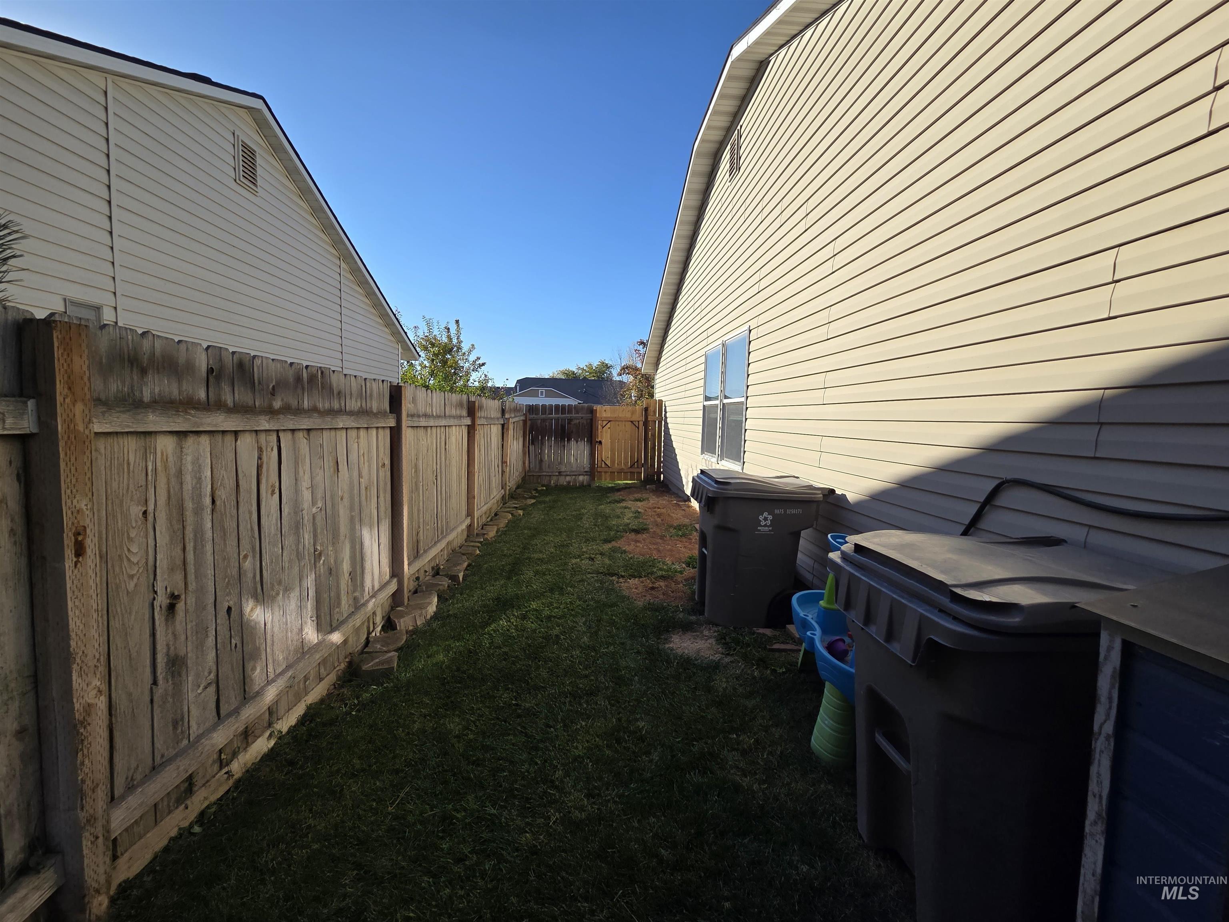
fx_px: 462
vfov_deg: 89.9
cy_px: 461
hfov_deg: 106.2
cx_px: 614
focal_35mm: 13
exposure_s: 1/2000
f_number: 2.2
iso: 50
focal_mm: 2.2
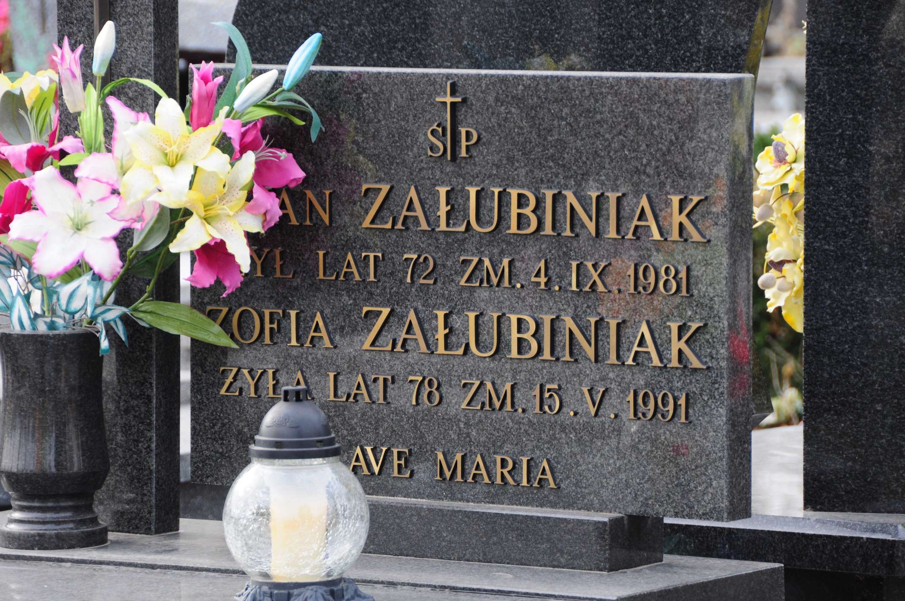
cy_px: 300
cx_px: 452
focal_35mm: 225
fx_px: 5649
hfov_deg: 9.2
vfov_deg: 6.1
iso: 500
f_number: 7.1
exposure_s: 1/250
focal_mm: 150
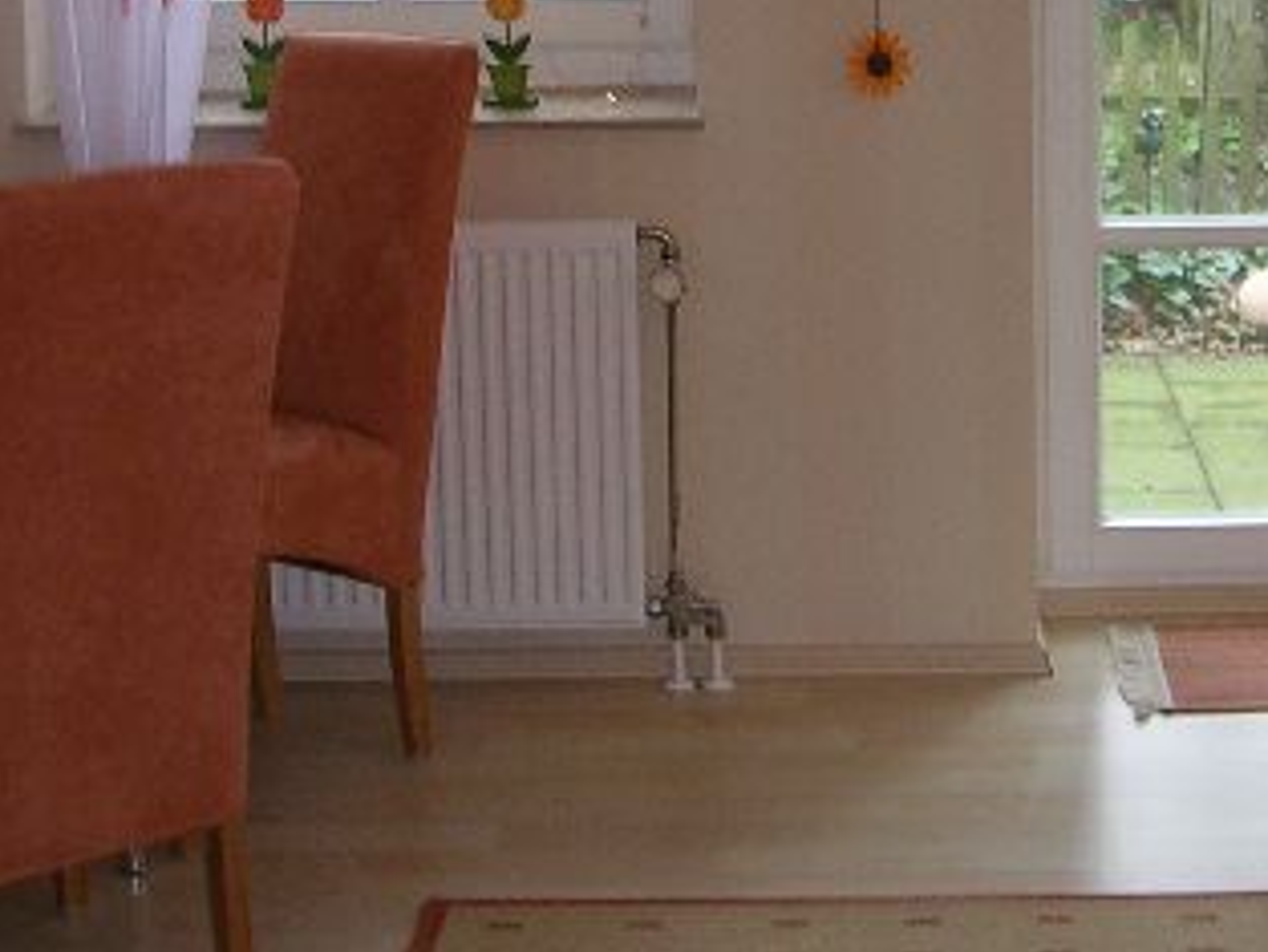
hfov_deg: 23.3
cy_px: 10
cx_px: 1102
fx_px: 3005
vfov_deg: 17.6
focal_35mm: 82
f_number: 2.8
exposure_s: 1/30
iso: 50
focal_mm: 5.8
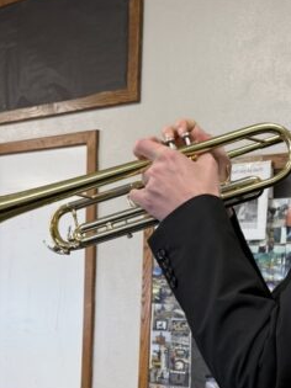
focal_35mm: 61
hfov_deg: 23.8
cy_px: 337
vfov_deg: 30.5
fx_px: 684
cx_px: 210
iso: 200
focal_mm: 6.76
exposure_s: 1/120
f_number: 1.78
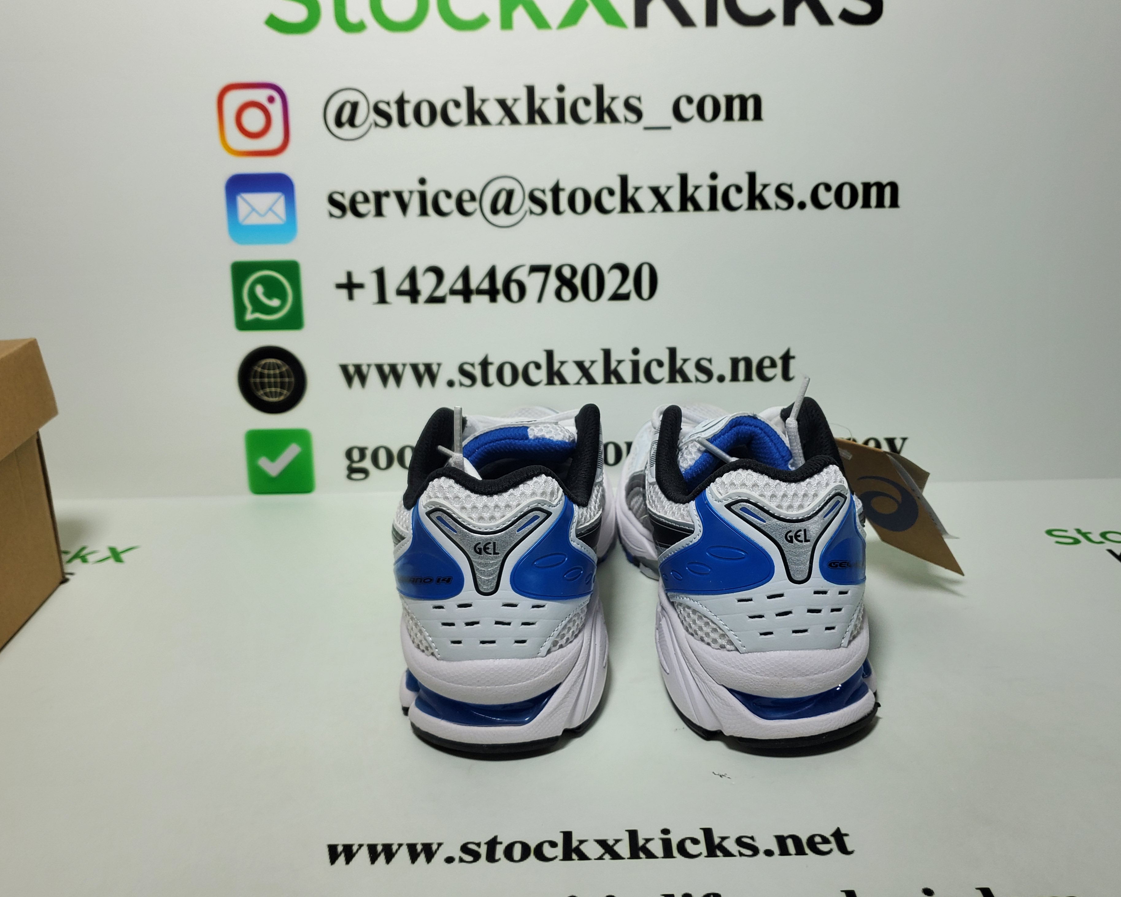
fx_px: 929
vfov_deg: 51.5
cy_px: 439
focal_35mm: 28
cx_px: 604
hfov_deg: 62.1
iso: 50
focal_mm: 4.3
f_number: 1.5
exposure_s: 1/598
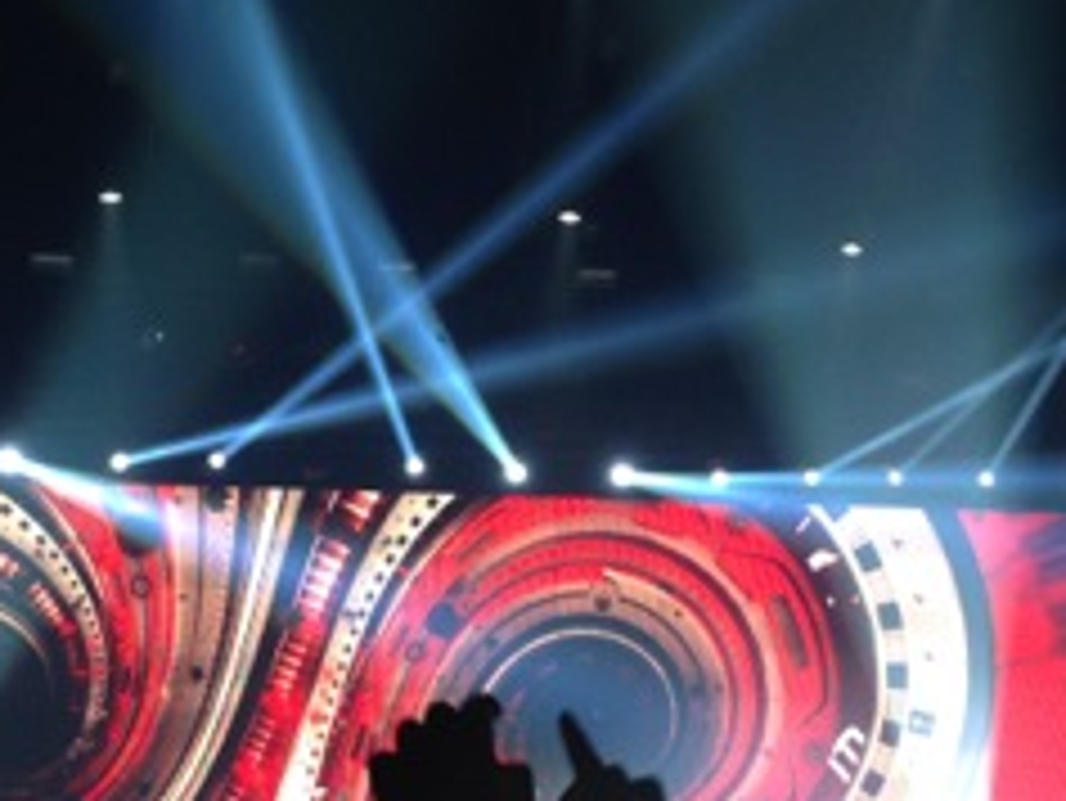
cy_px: 594
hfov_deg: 21.9
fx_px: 2742
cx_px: 346
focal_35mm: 89
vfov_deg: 16.5
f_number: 2.4
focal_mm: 4.12
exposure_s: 1/120
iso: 50
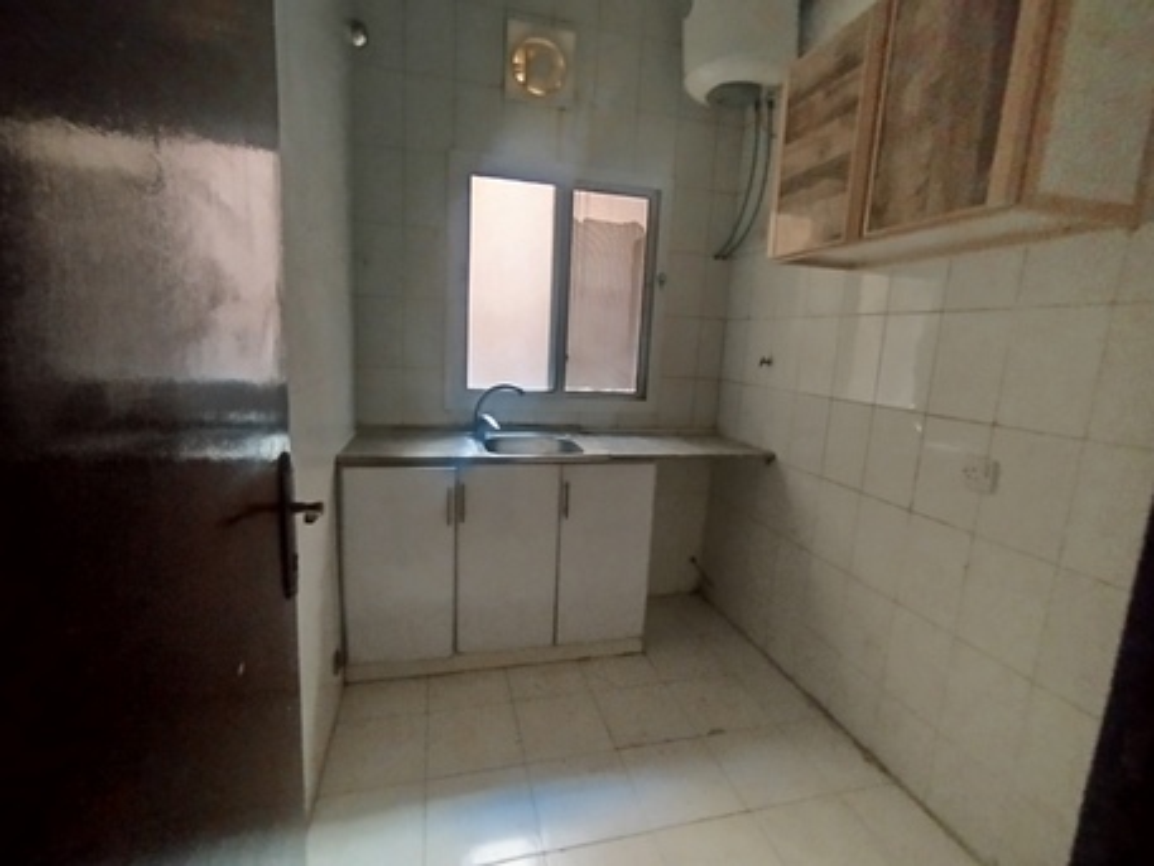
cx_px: 577
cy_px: 433
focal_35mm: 15
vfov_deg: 81.8
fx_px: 500
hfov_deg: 98.2
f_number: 2.2
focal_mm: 1.65
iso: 800
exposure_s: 1/20
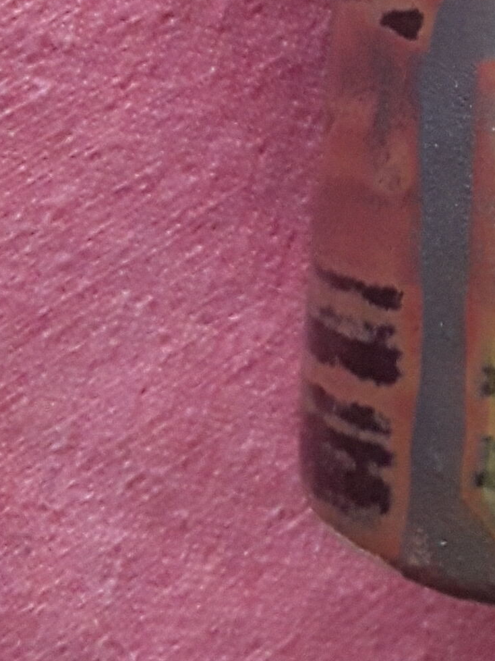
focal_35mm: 90
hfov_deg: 15.1
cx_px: 767
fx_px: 1716
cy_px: -280
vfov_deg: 19.5
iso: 400
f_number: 1.9
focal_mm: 2.91
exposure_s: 1/196
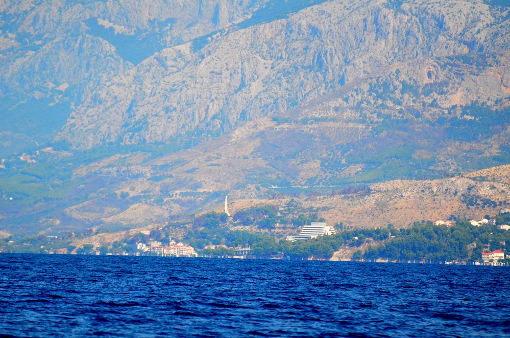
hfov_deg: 5.1
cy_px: 169
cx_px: 255
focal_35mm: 405
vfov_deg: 3.4
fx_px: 5724
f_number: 5.6
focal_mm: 270
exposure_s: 1/8000
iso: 3200
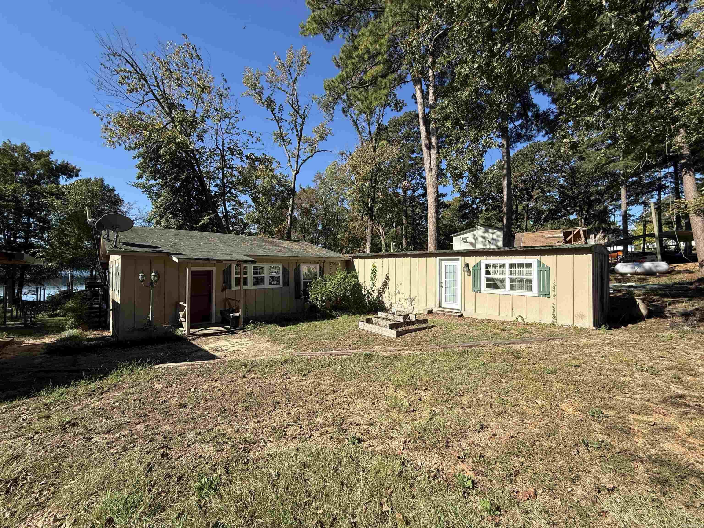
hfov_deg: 102.1
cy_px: 264
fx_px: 285
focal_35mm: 14
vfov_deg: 85.7
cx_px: 352
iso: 50
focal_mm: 2.22
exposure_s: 1/1399
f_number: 2.2
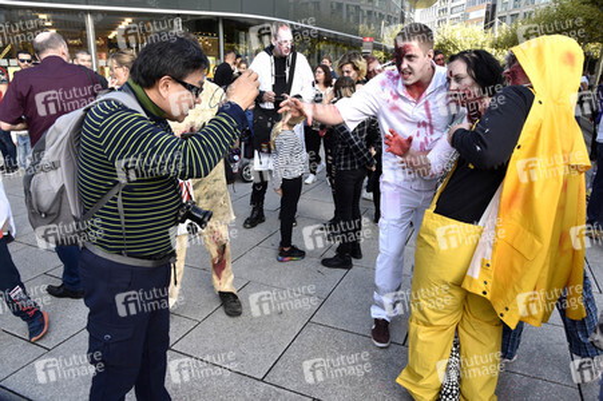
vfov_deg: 53.1
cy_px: 200
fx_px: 402
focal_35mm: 24
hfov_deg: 73.8
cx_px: 302
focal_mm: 24
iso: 400
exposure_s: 1/160
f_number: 6.3
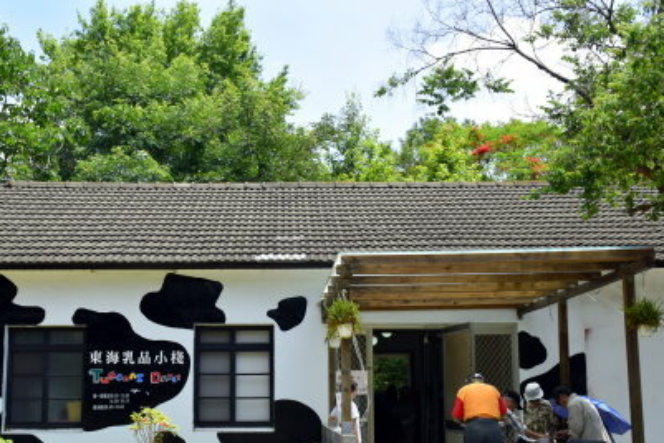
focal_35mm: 46
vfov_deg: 29.2
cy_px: 281
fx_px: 849
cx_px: 281
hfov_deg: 42.6
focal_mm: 24
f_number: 10
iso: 100
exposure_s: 1/100
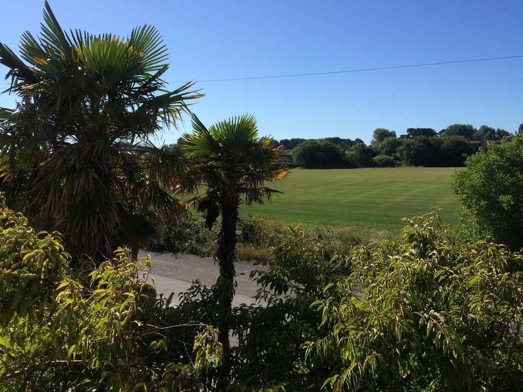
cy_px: 196
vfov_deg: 48.2
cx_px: 262
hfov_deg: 61.7
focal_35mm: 29
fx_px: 438
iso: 32
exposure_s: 1/2740
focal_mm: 4.15
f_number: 2.2
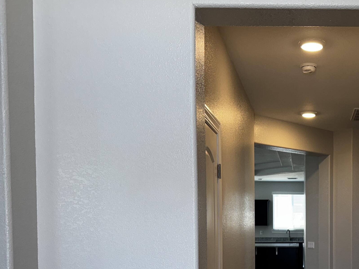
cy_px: 245
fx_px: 467
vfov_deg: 30.7
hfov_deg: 39.8
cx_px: 304
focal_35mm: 45
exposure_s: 1/120
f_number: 1.78
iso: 100
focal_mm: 6.76
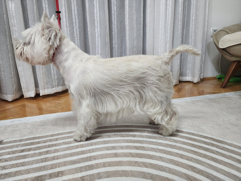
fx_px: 160
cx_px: 120
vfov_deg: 58.9
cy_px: 90
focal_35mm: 23
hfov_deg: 73.9
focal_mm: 6.4
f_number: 1.8
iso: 640
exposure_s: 1/50
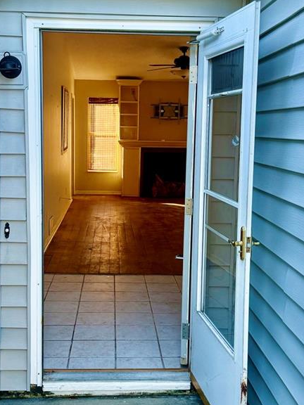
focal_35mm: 50
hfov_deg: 29.1
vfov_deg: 38.2
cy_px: 203
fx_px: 585
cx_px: 143
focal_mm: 6.76
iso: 125
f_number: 1.78
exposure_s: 1/234
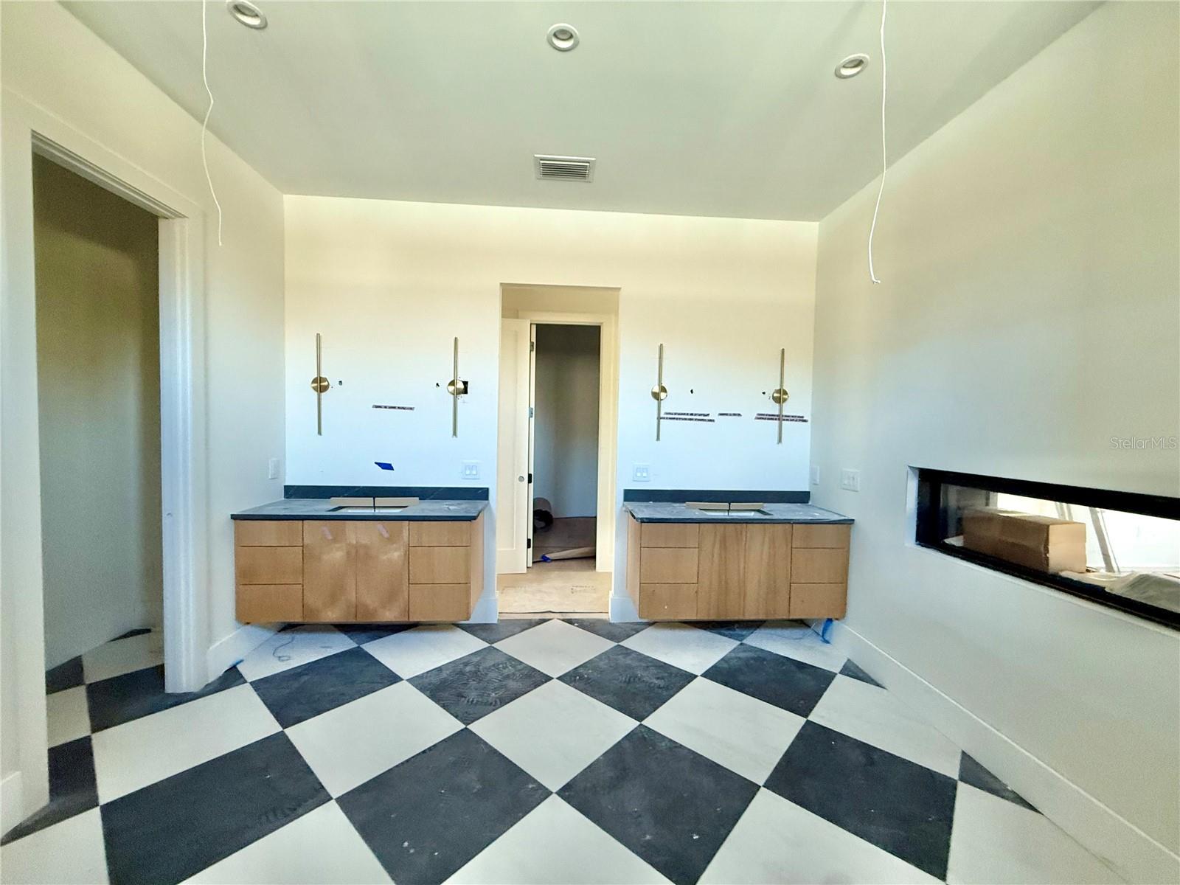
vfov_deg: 85.7
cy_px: 442
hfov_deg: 102.1
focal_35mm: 14
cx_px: 590
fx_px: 477
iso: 400
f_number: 2.2
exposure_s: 1/60
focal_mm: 2.22
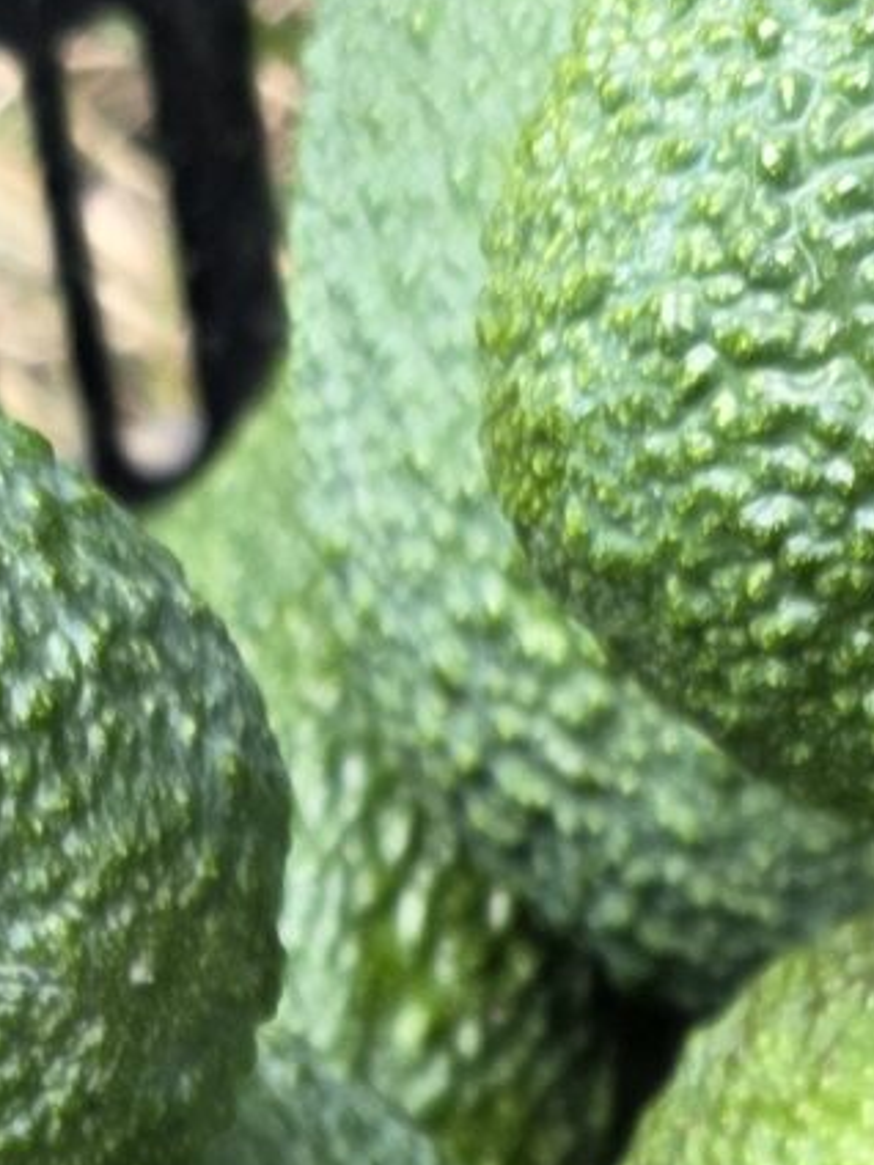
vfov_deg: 11.9
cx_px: 368
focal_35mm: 139
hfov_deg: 10.7
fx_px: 4679
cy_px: 2646
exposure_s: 1/100
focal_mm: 6.3
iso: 125
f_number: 1.7
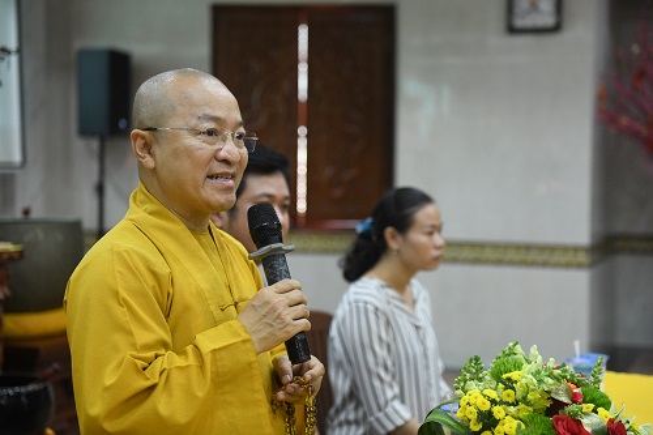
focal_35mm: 62
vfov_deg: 21.9
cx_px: 326
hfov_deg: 32.4
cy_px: 218
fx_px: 1124
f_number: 2.8
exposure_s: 1/125
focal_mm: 62
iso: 4000
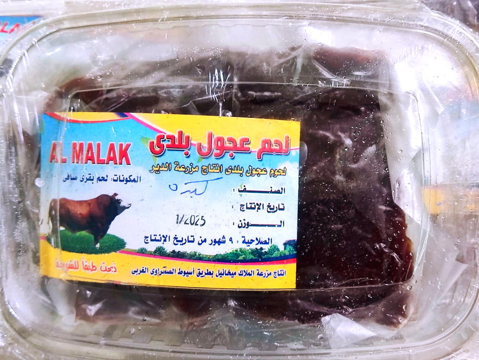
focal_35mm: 51
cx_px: 240
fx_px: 706
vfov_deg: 28.6
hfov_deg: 37.5
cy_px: 180
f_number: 1.79
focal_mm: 4.71
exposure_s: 1/50
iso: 647
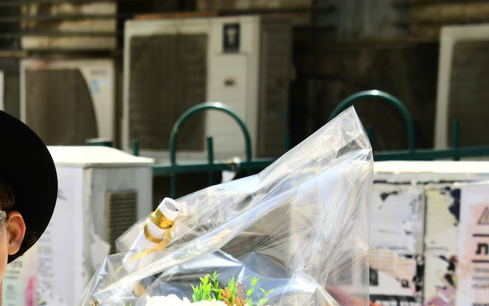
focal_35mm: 144
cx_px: 86
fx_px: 1918
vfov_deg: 9.0
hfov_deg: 14.4
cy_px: 307
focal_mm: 65
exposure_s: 1/640
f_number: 7.1
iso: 400
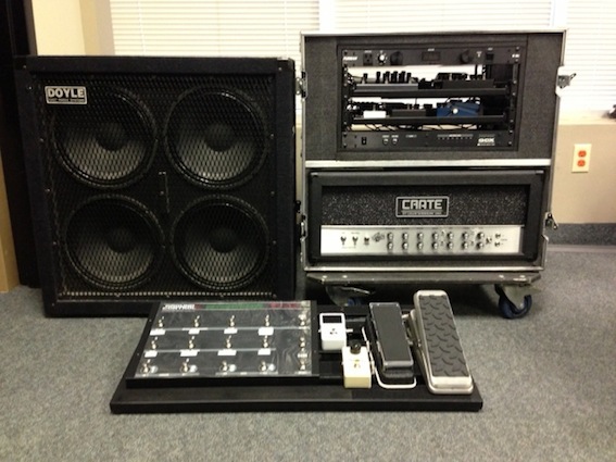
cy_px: 231
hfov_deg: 55.4
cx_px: 308
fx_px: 587
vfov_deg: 42.9
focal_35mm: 33
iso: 400
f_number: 2.4
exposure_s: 1/17
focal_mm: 4.13
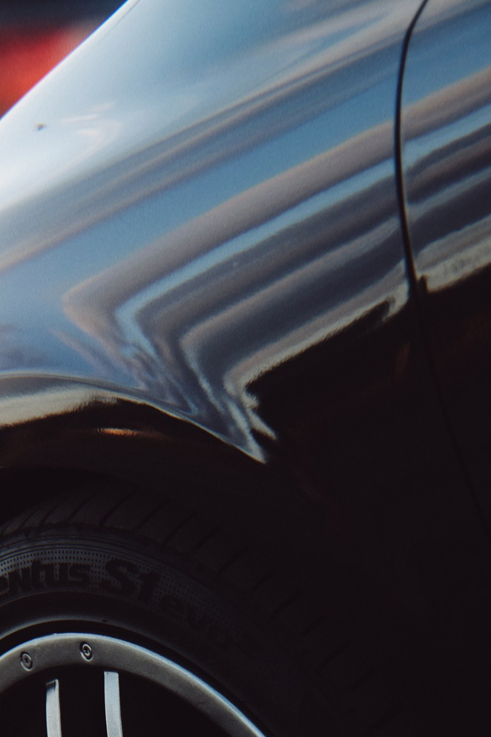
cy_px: 950
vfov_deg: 5.8
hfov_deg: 3.9
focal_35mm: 350
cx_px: 153
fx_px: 7158
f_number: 1.2
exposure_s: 1/1250
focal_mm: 75
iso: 320
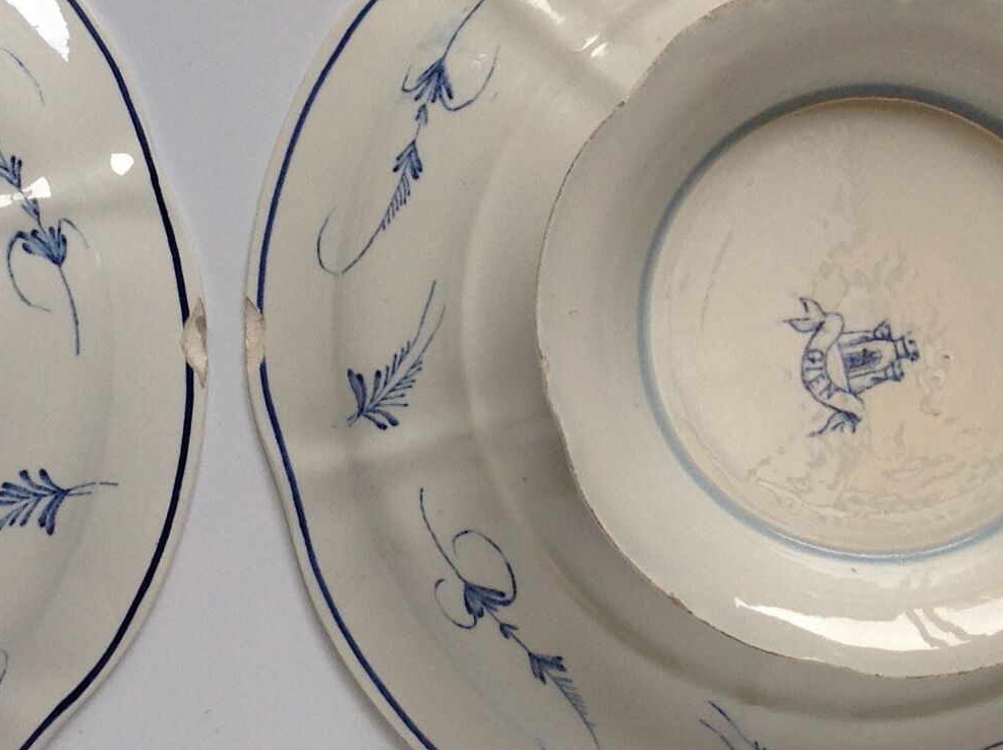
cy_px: 371
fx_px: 2662
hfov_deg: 21.3
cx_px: 403
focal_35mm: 92
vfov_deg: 16.0
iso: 50
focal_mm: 4.28
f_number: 2.4
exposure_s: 1/60
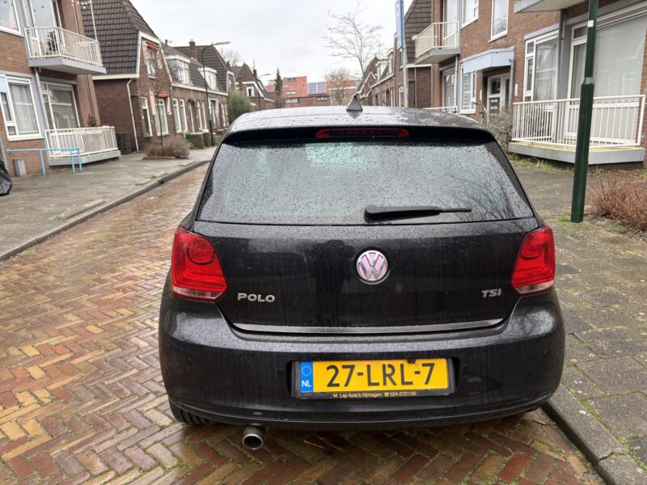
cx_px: 324
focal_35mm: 26
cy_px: 242
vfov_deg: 53.1
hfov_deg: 67.3
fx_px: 486
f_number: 1.6
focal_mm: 5.96
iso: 50
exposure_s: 1/205
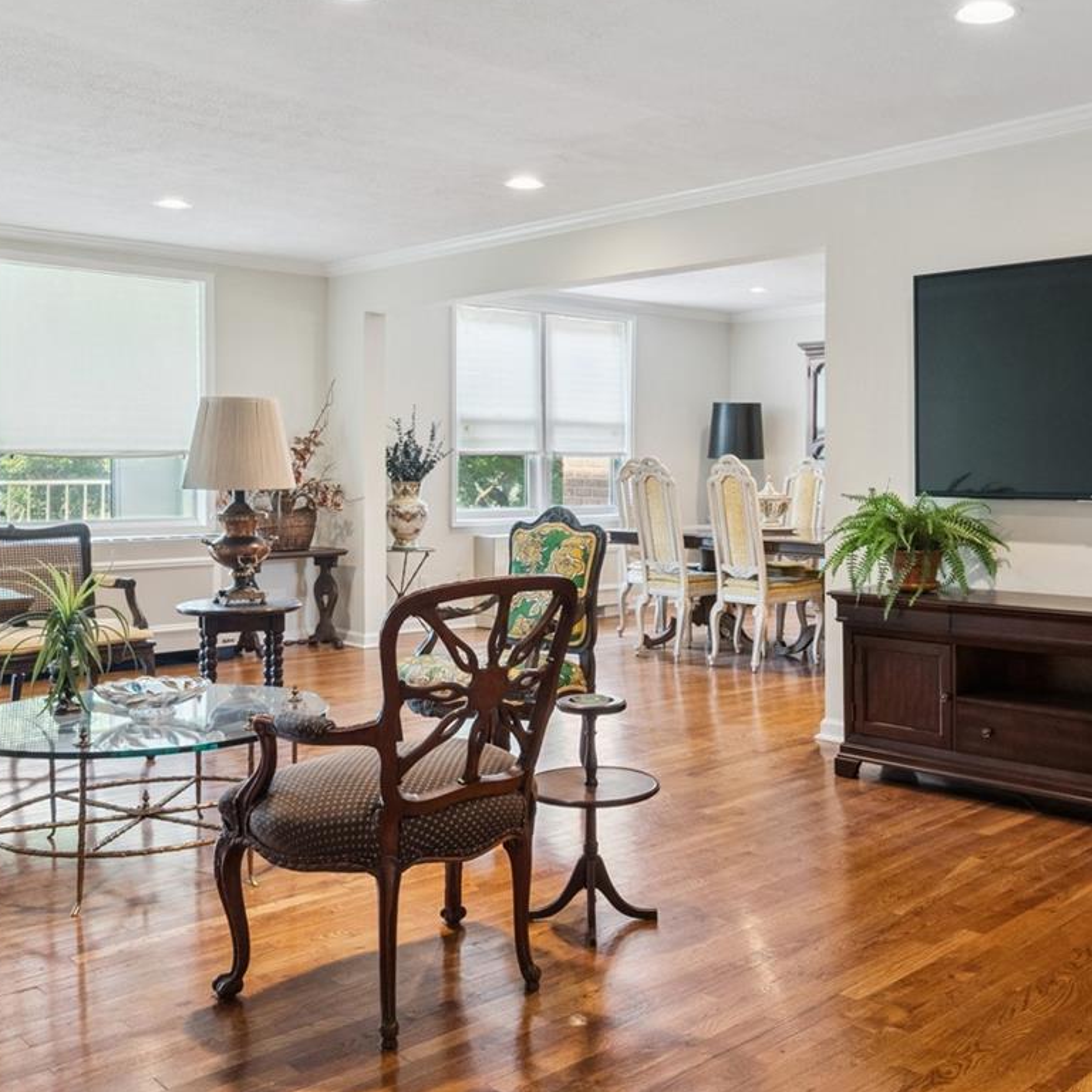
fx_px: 1213
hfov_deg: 48.2
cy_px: 451
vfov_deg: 48.2
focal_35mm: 34
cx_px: 638
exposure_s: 1/6
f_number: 14
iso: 640
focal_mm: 15
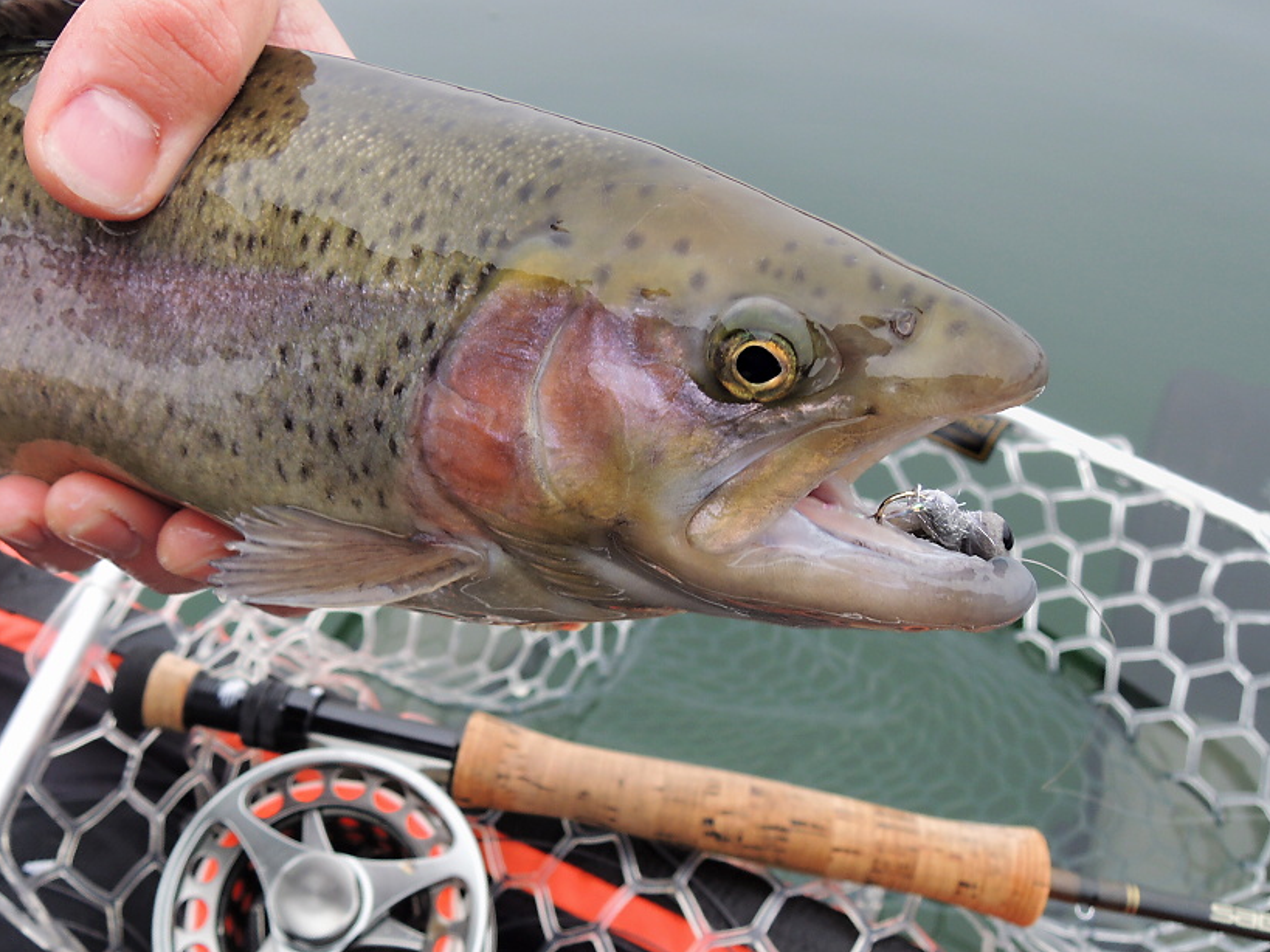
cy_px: 495
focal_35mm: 30
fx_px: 1100
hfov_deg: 59.5
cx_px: 507
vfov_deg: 46.8
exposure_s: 1/30
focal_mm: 4.3
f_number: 2.8
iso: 110
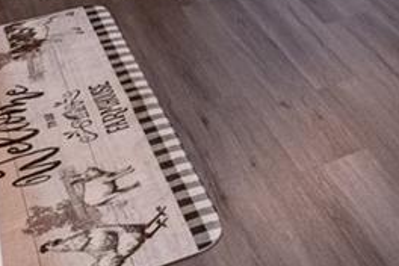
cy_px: -256
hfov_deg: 20.5
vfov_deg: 13.8
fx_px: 942
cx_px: 594
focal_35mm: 85
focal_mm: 14
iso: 320
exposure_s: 1/5
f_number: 8
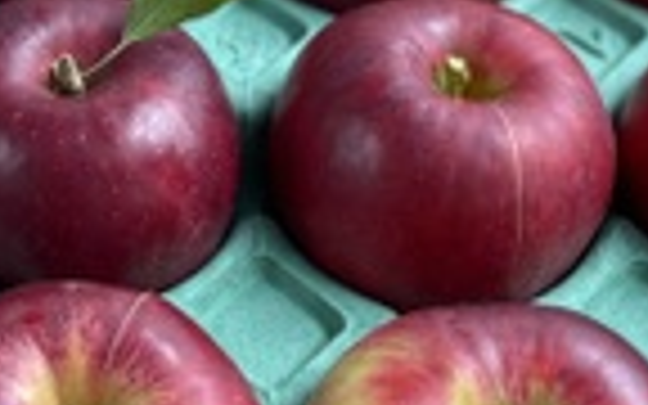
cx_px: 54
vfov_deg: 14.1
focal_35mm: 92
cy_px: 58
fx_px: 1625
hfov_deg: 22.0
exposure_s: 1/121
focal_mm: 4.2
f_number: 1.6
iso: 80
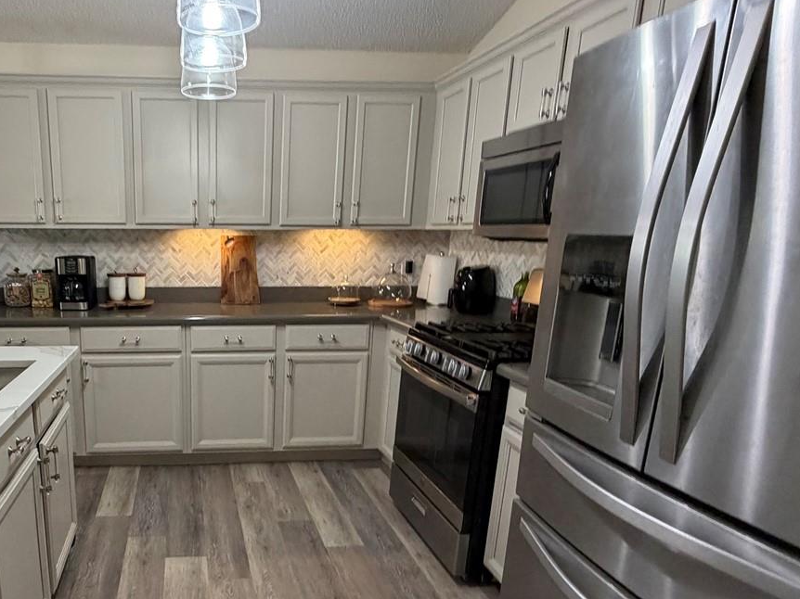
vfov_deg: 52.3
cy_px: 385
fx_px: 601
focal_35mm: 26
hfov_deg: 64.4
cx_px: 227
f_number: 2.2
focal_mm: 2.22
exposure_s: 1/60
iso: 250
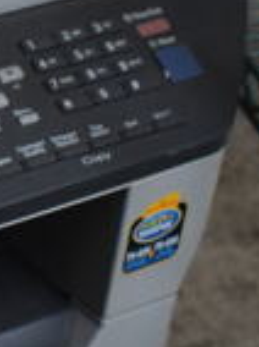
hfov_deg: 9.1
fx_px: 1491
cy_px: 252
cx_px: -327
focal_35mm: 149
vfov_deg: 13.2
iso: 1400
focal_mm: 24
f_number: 3.8
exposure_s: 1/125
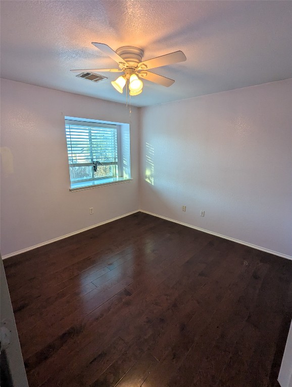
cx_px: 146
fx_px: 180
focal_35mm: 16
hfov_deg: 78.2
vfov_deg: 94.4
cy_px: 194
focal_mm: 2.35
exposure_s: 1/120
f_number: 2.2
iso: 88
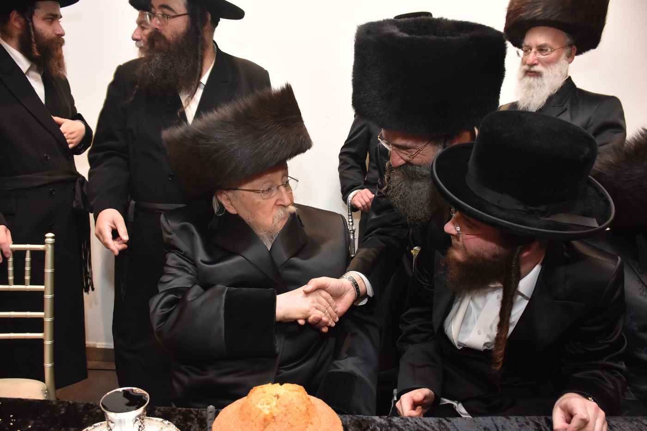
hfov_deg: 67.4
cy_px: 216
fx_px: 485
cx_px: 324
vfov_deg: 47.9
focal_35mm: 27
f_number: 5.6
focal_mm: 18
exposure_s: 1/100
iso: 2000
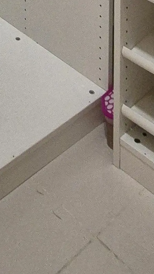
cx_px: -61
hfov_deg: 15.9
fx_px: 515
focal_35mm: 71
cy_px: -260
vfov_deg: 19.3
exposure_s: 1/60
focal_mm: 2.2
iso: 640
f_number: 2.2
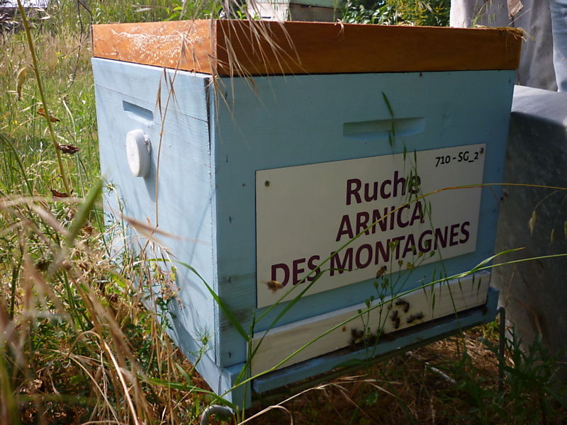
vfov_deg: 42.9
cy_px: 212
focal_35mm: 33
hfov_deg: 55.4
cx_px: 284
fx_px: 541
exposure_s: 1/500
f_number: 2.8
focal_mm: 5.5
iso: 80
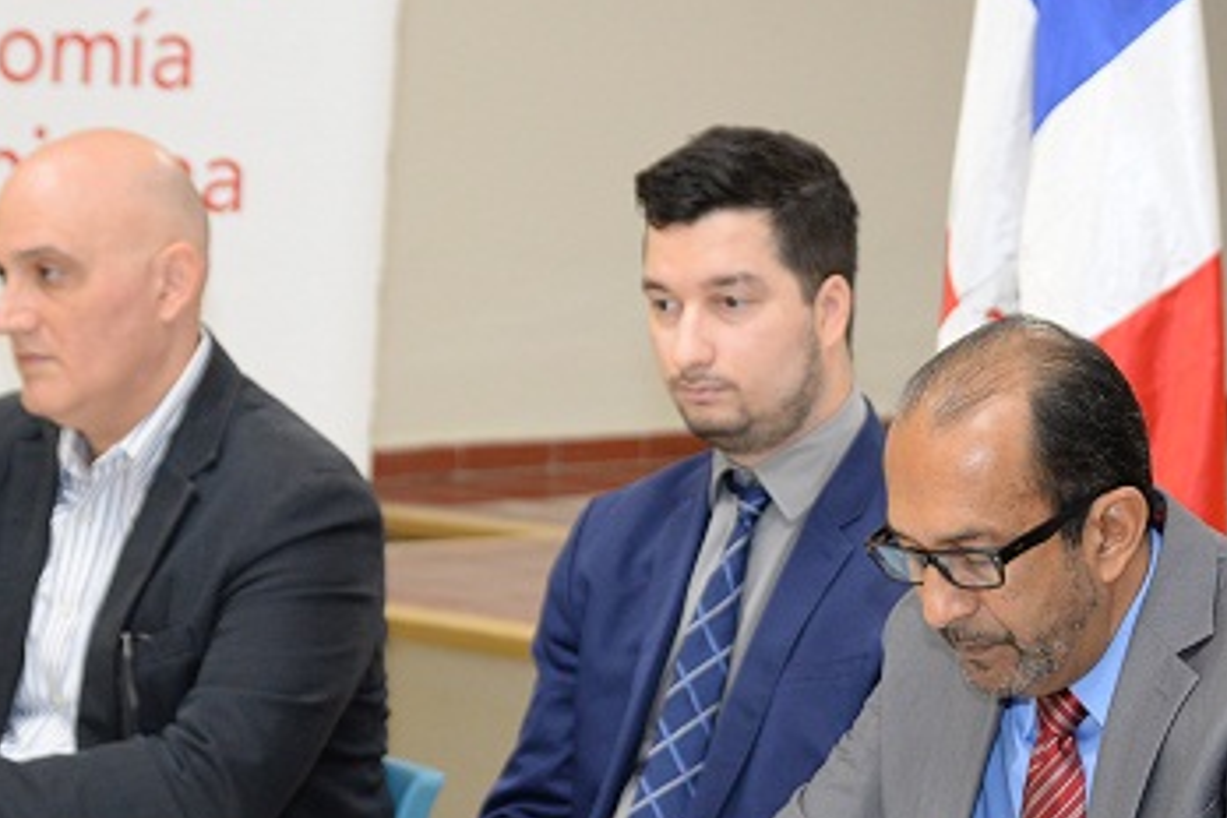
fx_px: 4124
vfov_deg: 11.3
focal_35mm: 121
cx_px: 1001
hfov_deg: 16.8
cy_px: 621
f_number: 5
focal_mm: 56
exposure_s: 1/125
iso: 1600
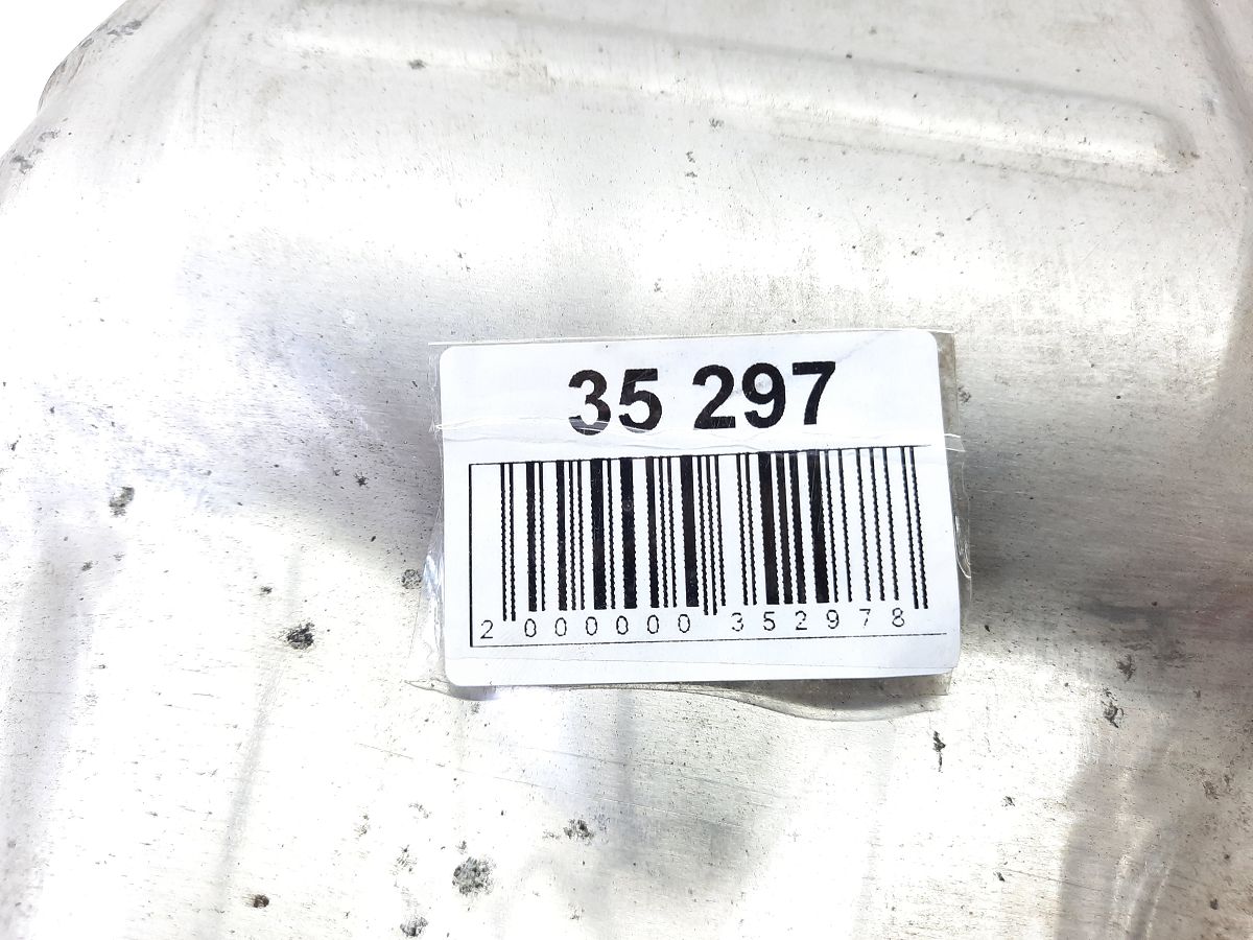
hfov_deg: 69.4
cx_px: 626
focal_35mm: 25
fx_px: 905
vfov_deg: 54.9
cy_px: 470
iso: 125
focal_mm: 4.6
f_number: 2
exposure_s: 1/50
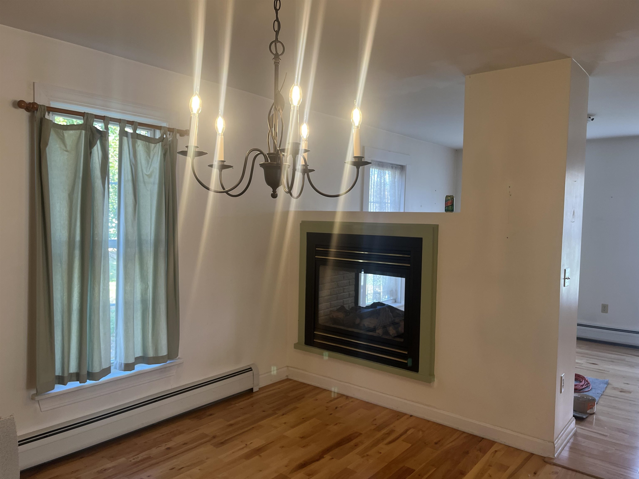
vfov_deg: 53.1
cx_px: 320
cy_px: 240
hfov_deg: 67.3
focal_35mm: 26
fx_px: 480
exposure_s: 1/120
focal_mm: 5.1
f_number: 1.6
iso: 100
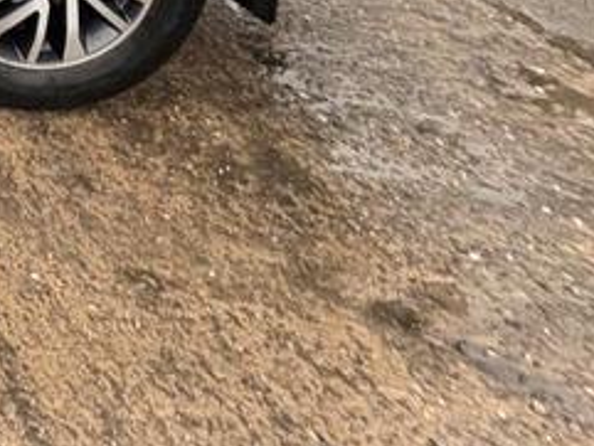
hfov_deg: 22.5
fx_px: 893
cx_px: -461
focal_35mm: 52
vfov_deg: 19.8
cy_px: -375
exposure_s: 1/65
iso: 250
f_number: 2.2
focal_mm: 2.22
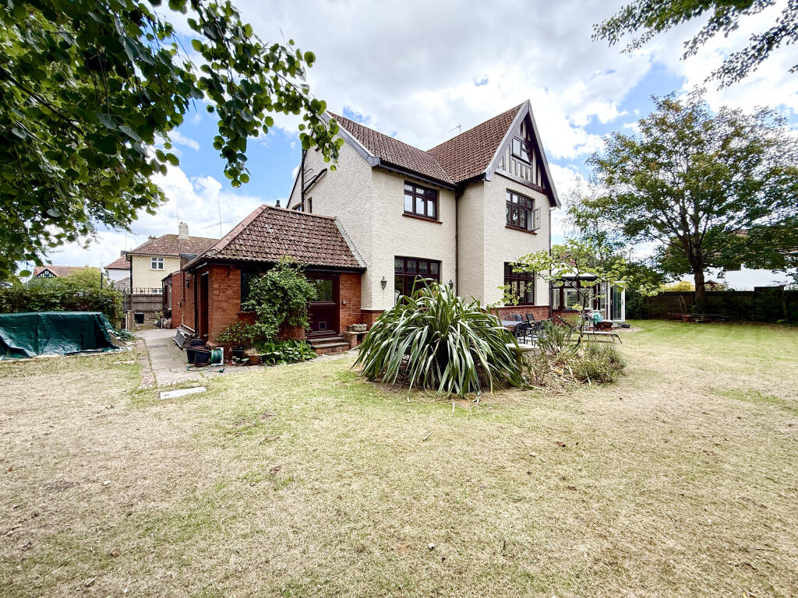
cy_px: 299
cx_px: 399
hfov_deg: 102.1
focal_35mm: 14
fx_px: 323
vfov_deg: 85.7
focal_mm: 2.22
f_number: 2.2
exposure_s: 1/303
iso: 64
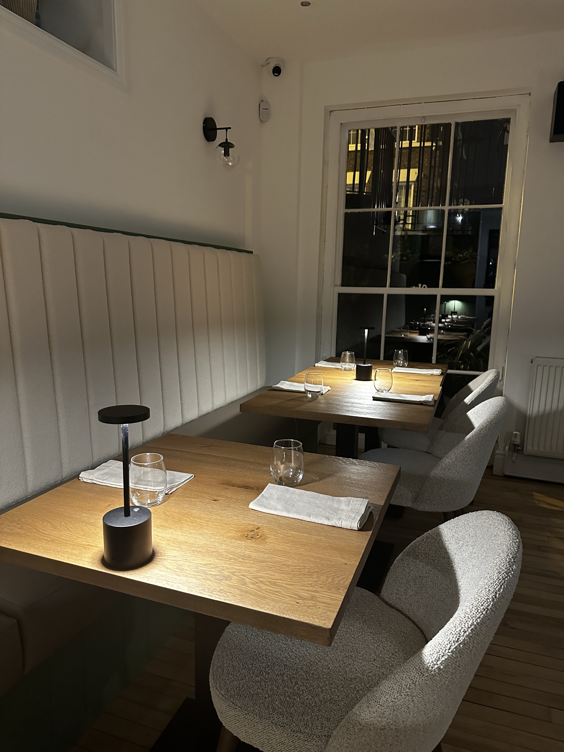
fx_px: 521
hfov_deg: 56.8
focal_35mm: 24
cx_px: 282
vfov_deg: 71.6
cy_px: 376
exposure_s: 1/50
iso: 800
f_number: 1.78
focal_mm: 6.86
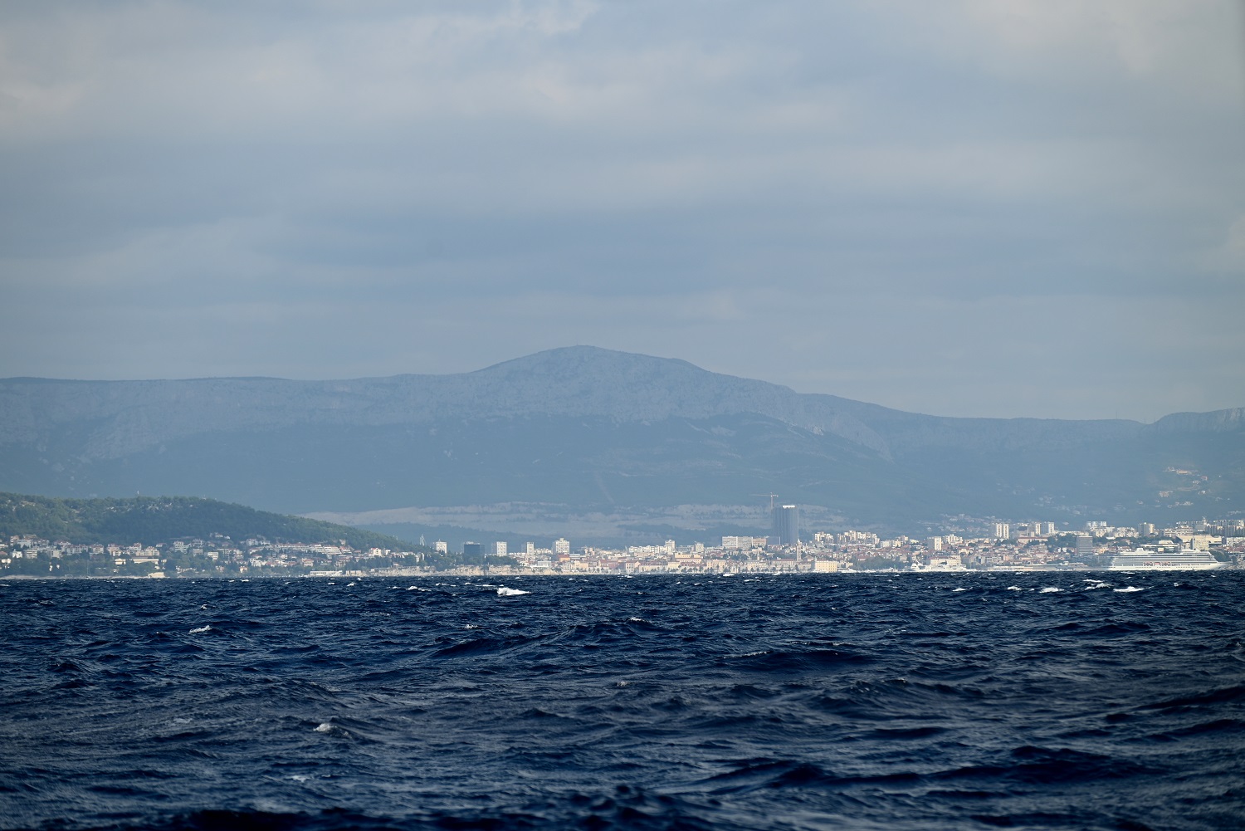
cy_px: 416
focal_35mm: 145
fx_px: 5016
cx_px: 622
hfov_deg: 14.1
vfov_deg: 9.5
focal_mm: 145
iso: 140
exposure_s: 1/1000
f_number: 5.6
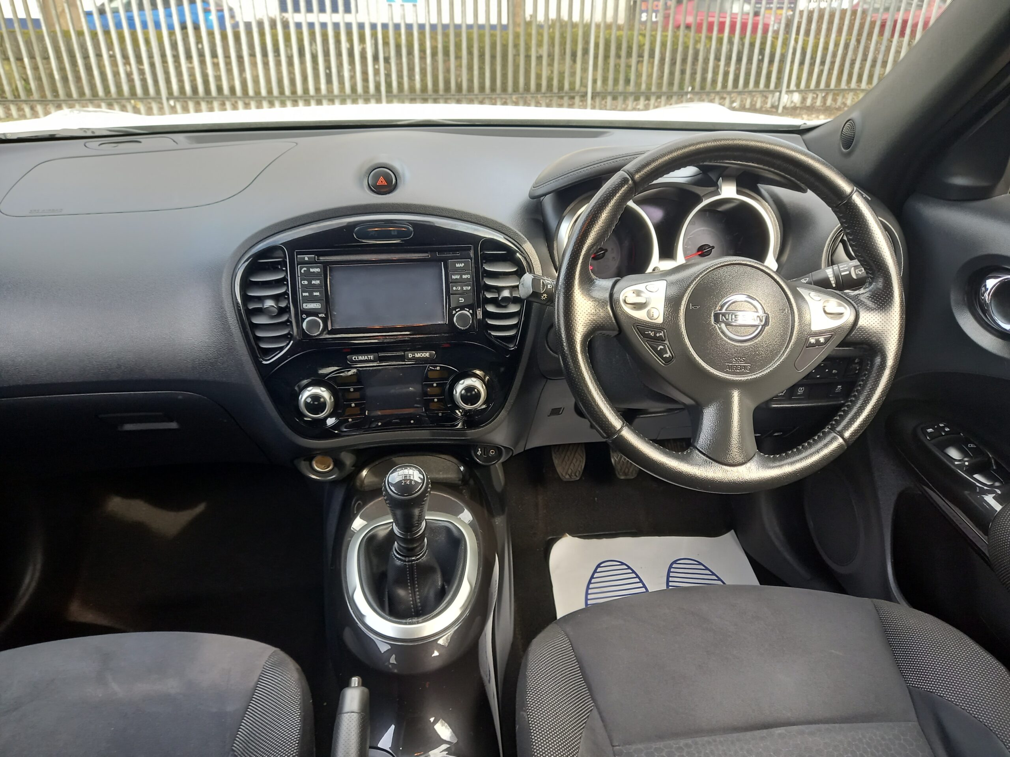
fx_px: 729
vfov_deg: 54.9
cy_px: 378
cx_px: 505
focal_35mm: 25
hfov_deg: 69.4
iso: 125
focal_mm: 4.6
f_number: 2
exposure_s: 1/60
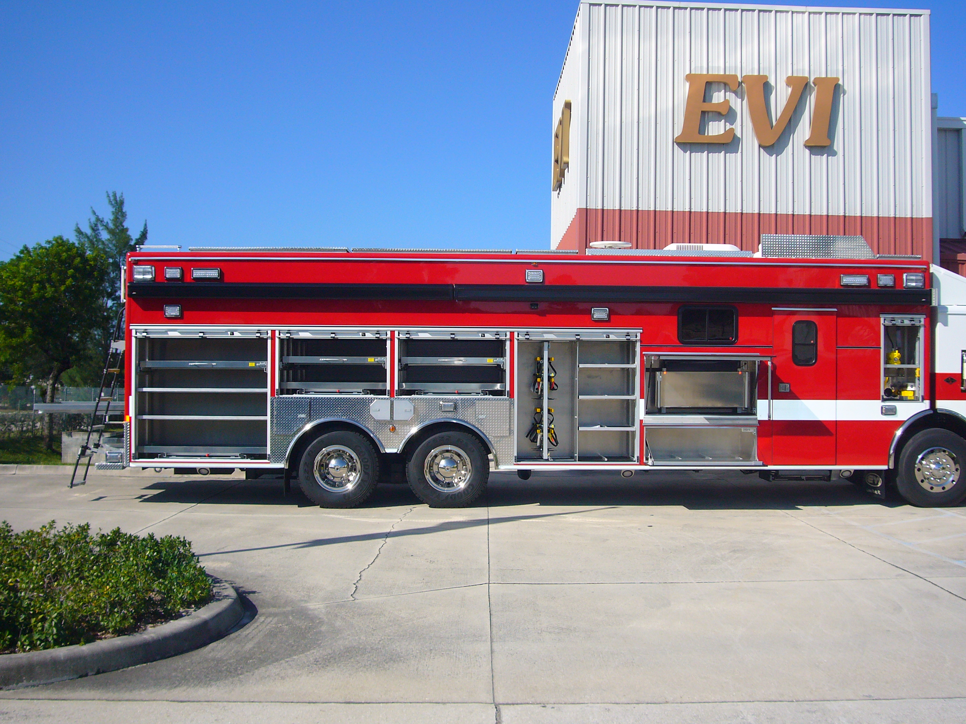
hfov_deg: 50.1
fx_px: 1033
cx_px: 483
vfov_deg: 38.7
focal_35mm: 37
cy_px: 362
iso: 80
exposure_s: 1/400
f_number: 6.3
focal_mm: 6.1
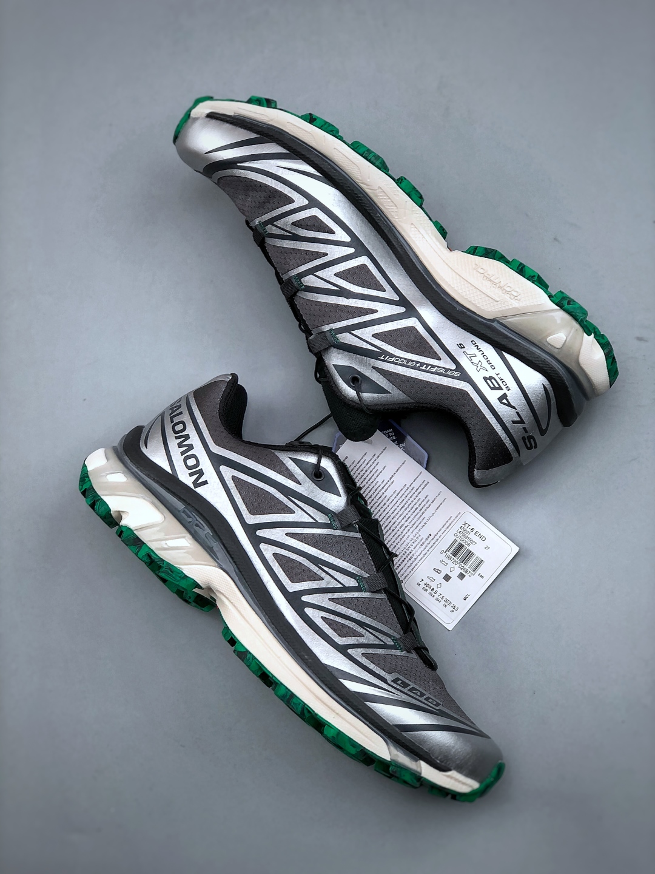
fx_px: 1438
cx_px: 328
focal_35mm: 57
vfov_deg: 33.8
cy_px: 437
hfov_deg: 25.7
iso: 20
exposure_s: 1/50
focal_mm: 6.6
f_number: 2.8
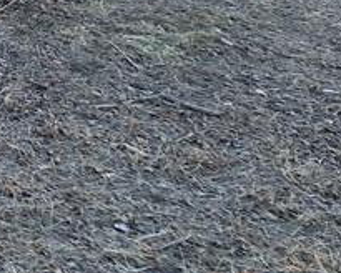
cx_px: -394
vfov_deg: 13.2
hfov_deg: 13.8
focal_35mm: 112
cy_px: -102
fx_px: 1130
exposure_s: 1/419
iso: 40
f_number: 1.8
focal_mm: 5.54
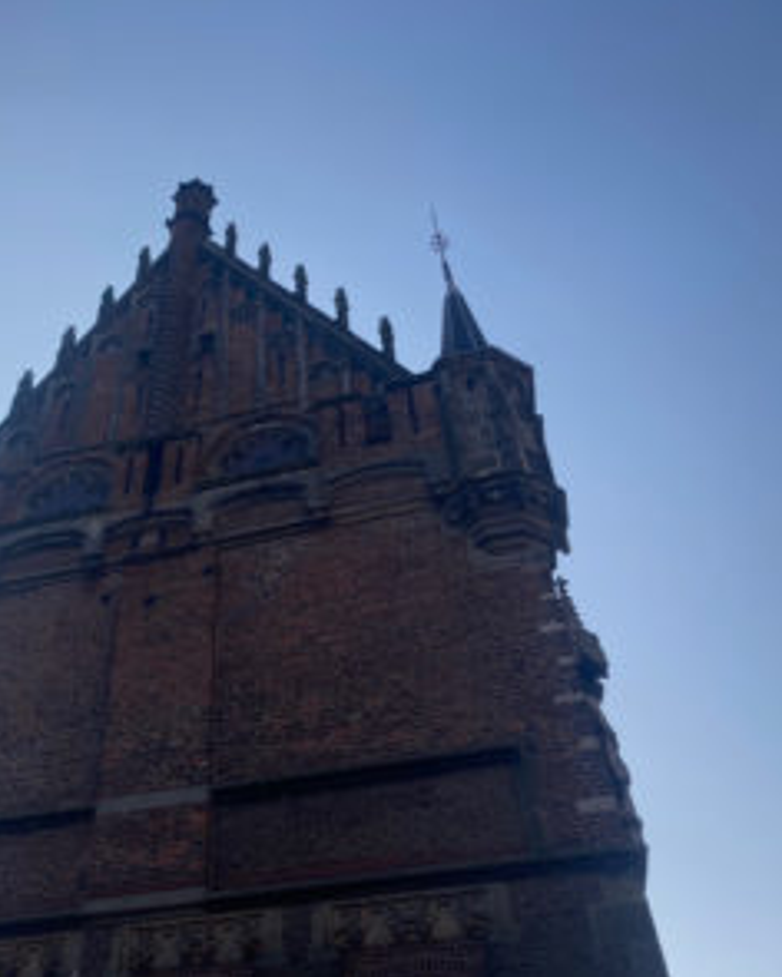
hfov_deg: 39.1
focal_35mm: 37
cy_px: 487
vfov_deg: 49.1
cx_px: 202
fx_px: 1070
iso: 20
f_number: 1.8
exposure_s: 1/2703
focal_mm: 3.99
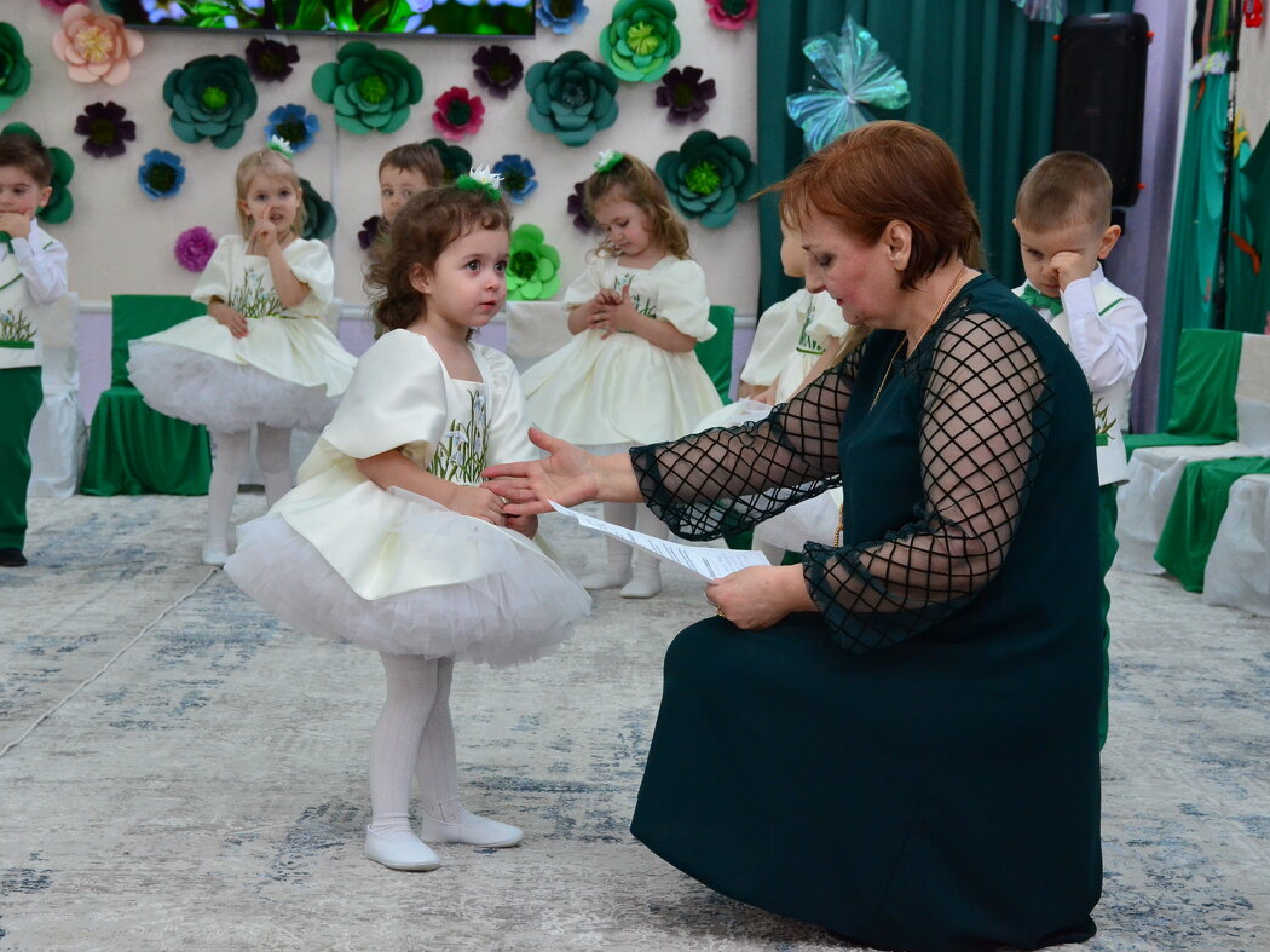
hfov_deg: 24.7
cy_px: 472
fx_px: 2898
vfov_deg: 18.7
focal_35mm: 79
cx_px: 572
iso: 2000
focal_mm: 48
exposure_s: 1/200
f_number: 7.1
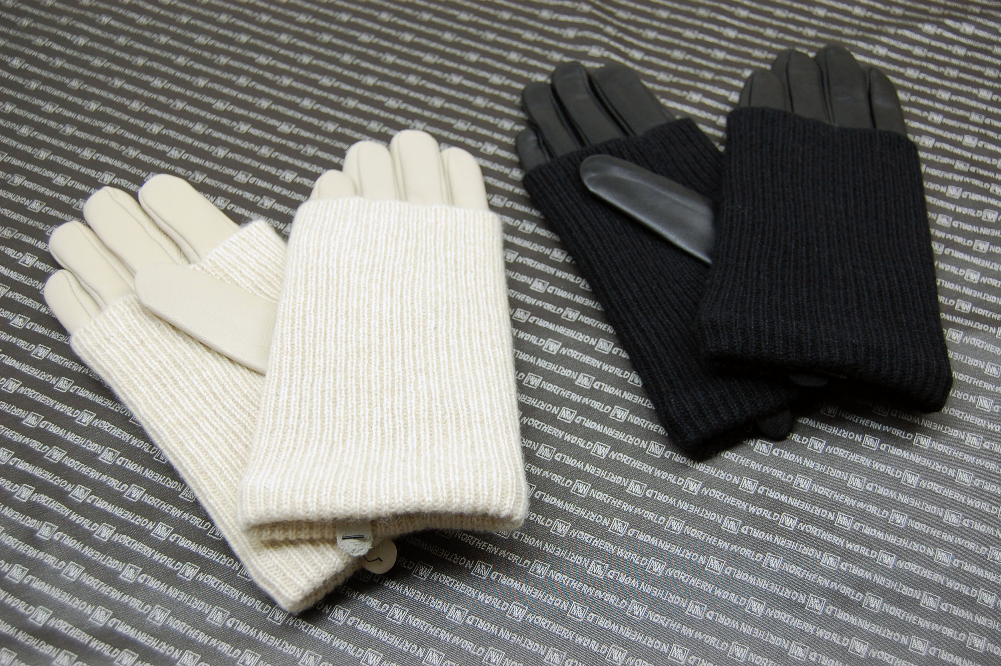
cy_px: 333
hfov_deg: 46.4
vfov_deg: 31.8
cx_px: 500
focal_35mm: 42
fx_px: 1167
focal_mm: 28
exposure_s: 1/80
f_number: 4.5
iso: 400
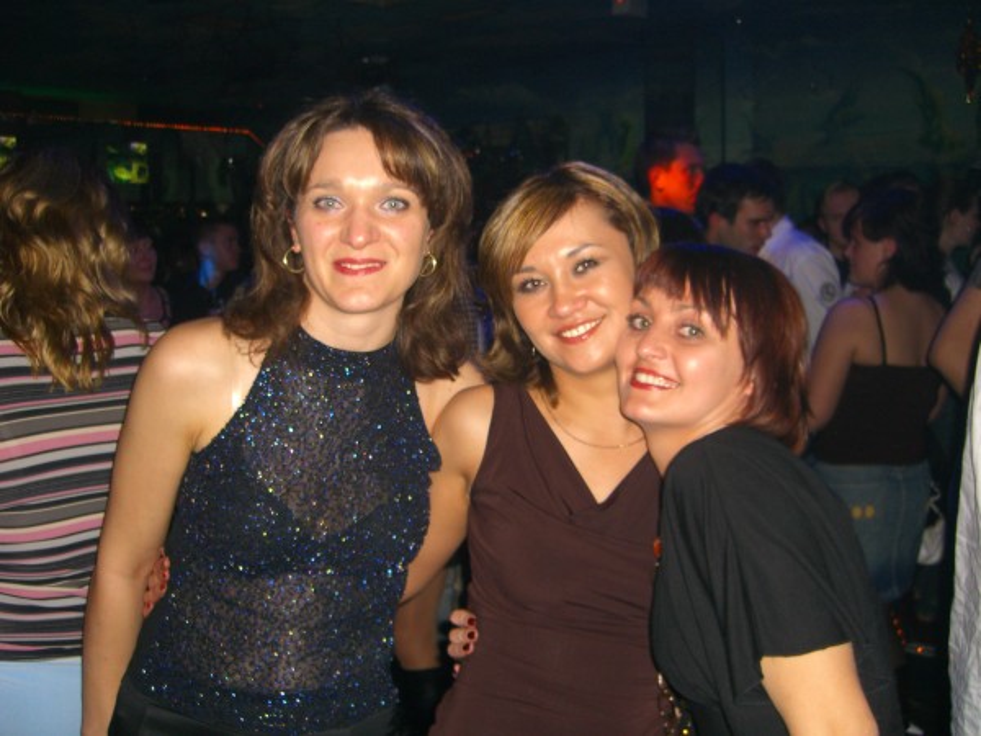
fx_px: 1077
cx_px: 490
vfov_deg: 37.7
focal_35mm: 38
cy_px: 368
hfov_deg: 49.0
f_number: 2.8
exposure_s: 1/60
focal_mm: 7.9
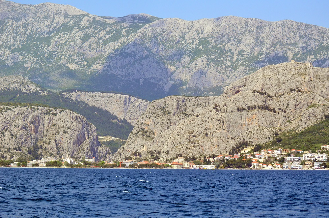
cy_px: 109
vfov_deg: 13.0
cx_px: 164
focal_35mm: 105
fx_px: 957
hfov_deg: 19.5
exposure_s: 1/5000
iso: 800
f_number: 5
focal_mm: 70
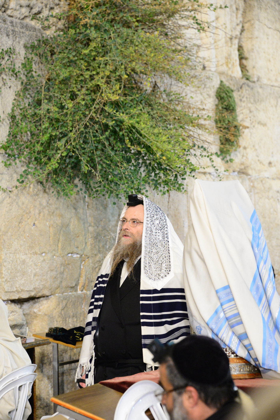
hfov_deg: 13.0
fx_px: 1225
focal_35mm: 105
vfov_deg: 19.5
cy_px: 210
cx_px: 140
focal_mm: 105
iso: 5000
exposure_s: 1/60
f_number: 5.3
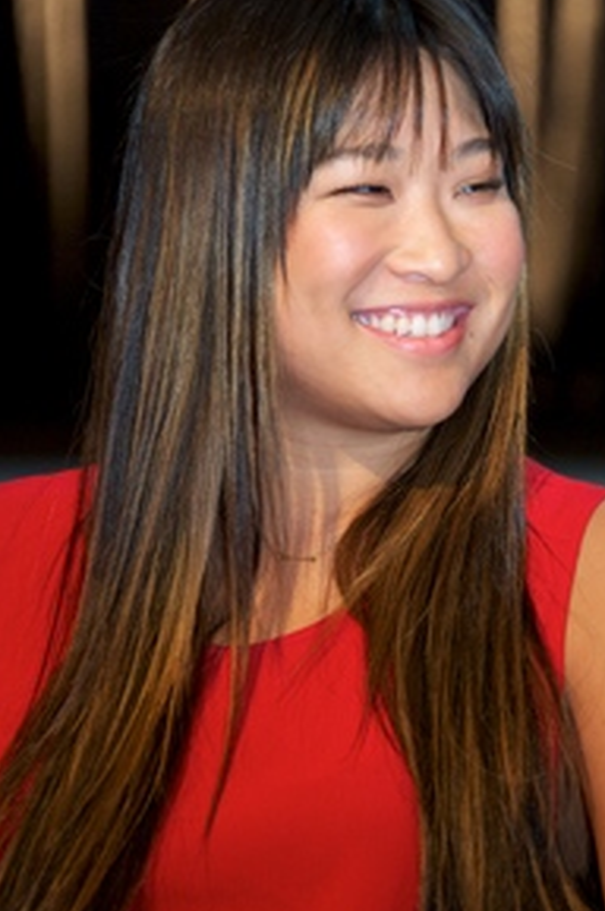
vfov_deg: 7.8
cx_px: 359
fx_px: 6645
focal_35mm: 263
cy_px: 476
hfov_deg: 5.2
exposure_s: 1/60
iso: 2000
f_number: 5.6
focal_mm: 190
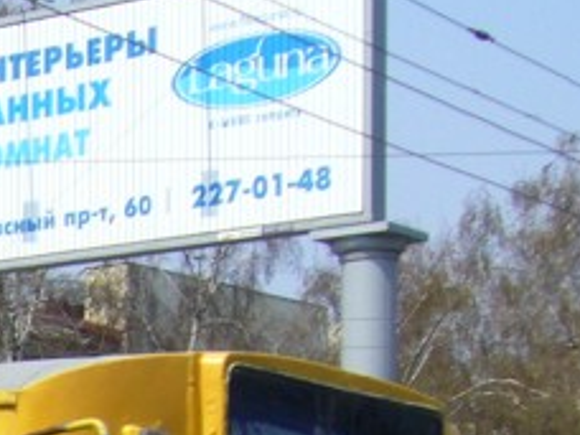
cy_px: 822
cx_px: -547
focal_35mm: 157
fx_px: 2631
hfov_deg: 11.4
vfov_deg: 9.0
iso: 80
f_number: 5.6
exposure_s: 1/320
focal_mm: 5.8
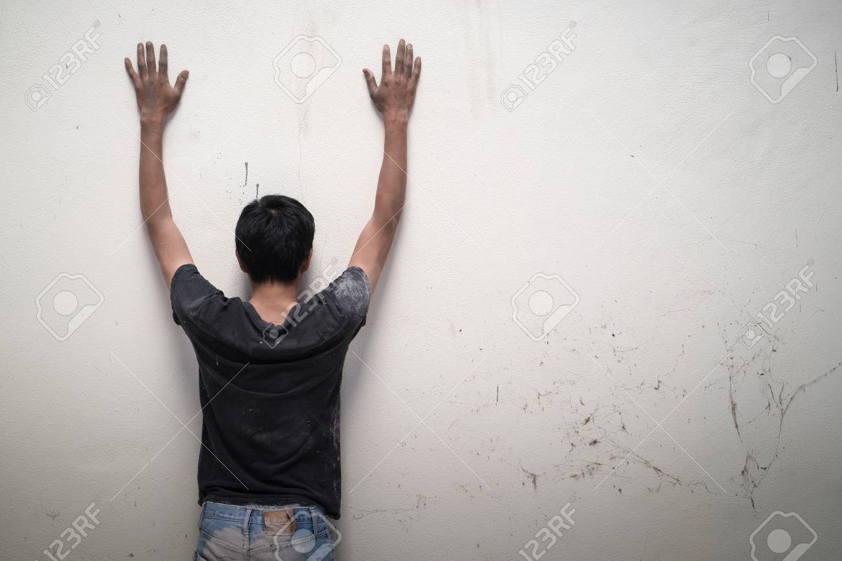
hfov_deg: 23.9
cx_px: 421
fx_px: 1987
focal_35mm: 85
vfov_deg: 16.1
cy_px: 280
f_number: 2.8
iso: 400
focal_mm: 85
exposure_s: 1/80
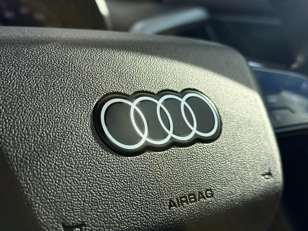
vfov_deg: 30.3
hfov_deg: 39.7
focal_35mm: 48
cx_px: 154
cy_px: 116
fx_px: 427
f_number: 1.78
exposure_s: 1/1980
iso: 80
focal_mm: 6.76
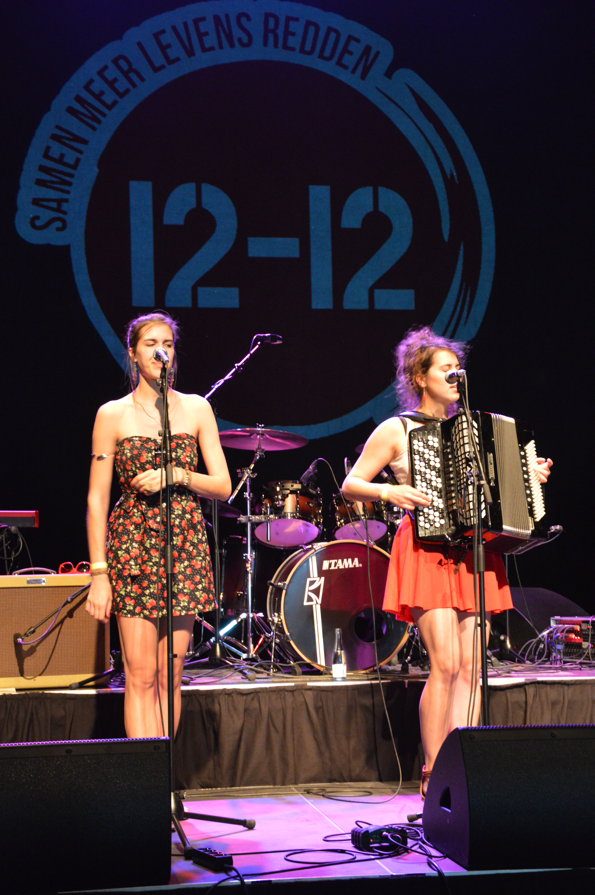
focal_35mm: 60
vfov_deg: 33.4
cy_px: 448
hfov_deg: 22.6
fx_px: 1490
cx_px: 298
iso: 3200
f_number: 4.5
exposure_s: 1/30
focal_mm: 40
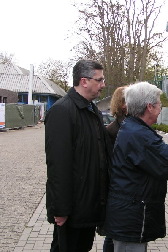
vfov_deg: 37.5
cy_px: 126
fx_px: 371
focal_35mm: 53
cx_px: 128
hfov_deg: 25.2
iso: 50
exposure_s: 1/100
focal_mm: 5.8
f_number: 4.5
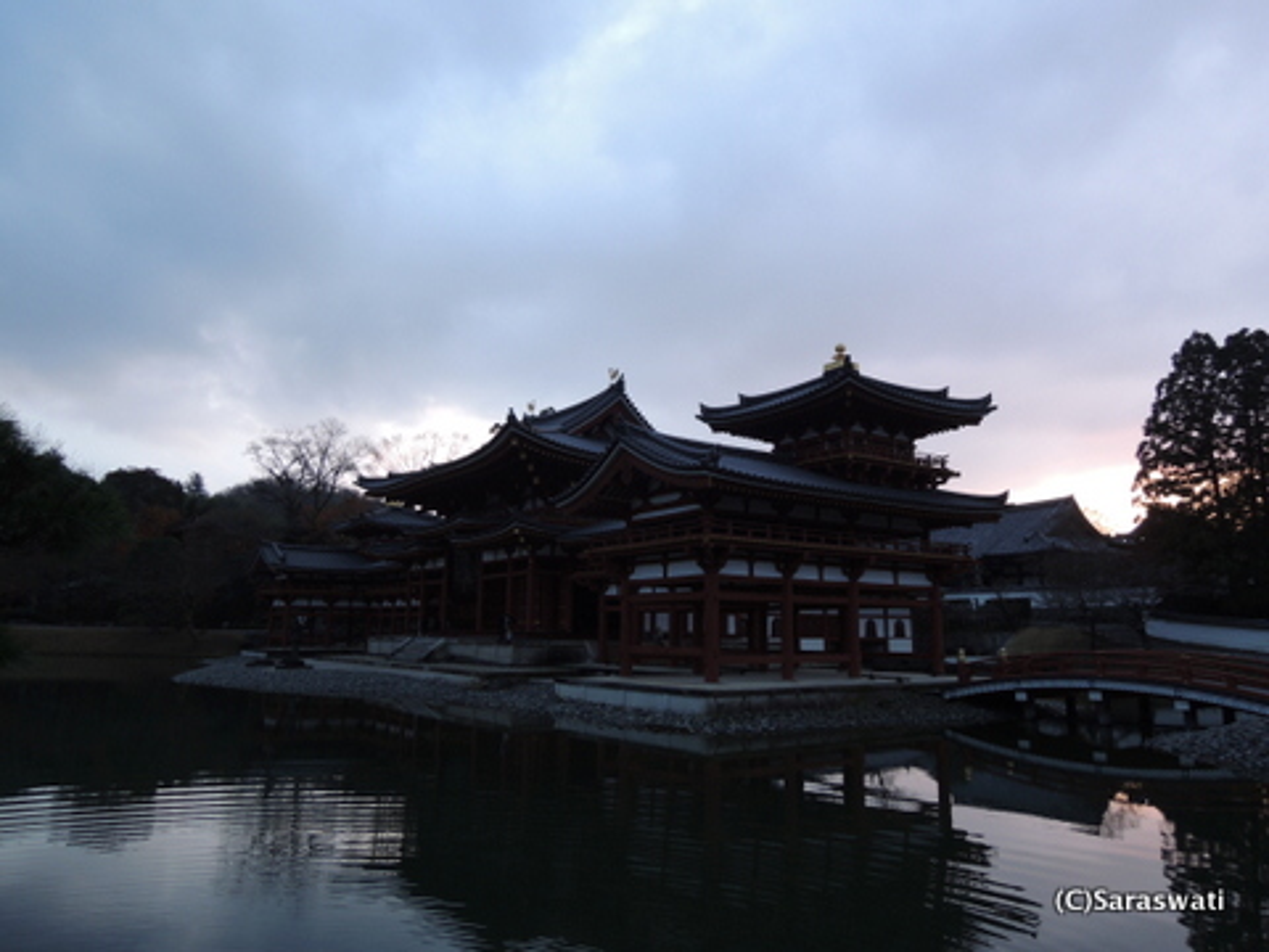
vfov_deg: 56.8
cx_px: 634
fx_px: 880
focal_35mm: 24
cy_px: 476
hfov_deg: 71.6
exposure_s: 1/30
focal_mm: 4.3
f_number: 2.8
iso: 110
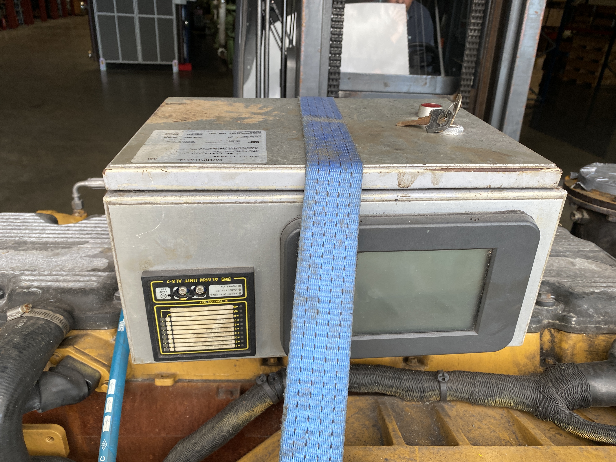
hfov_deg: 67.3
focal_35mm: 26
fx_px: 463
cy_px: 231
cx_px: 308
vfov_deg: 53.1
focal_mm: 4.25
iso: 80
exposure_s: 1/122
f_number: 1.8
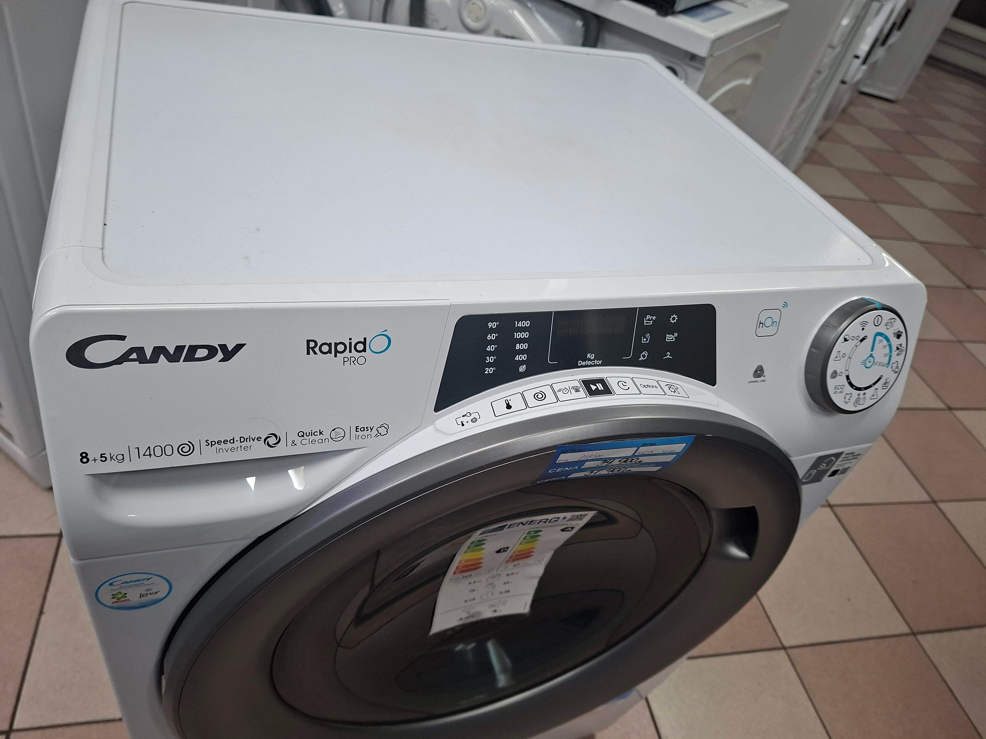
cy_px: 370
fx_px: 655
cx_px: 493
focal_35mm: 23
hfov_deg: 73.9
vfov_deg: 58.9
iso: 200
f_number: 1.8
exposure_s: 1/100
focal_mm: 5.54
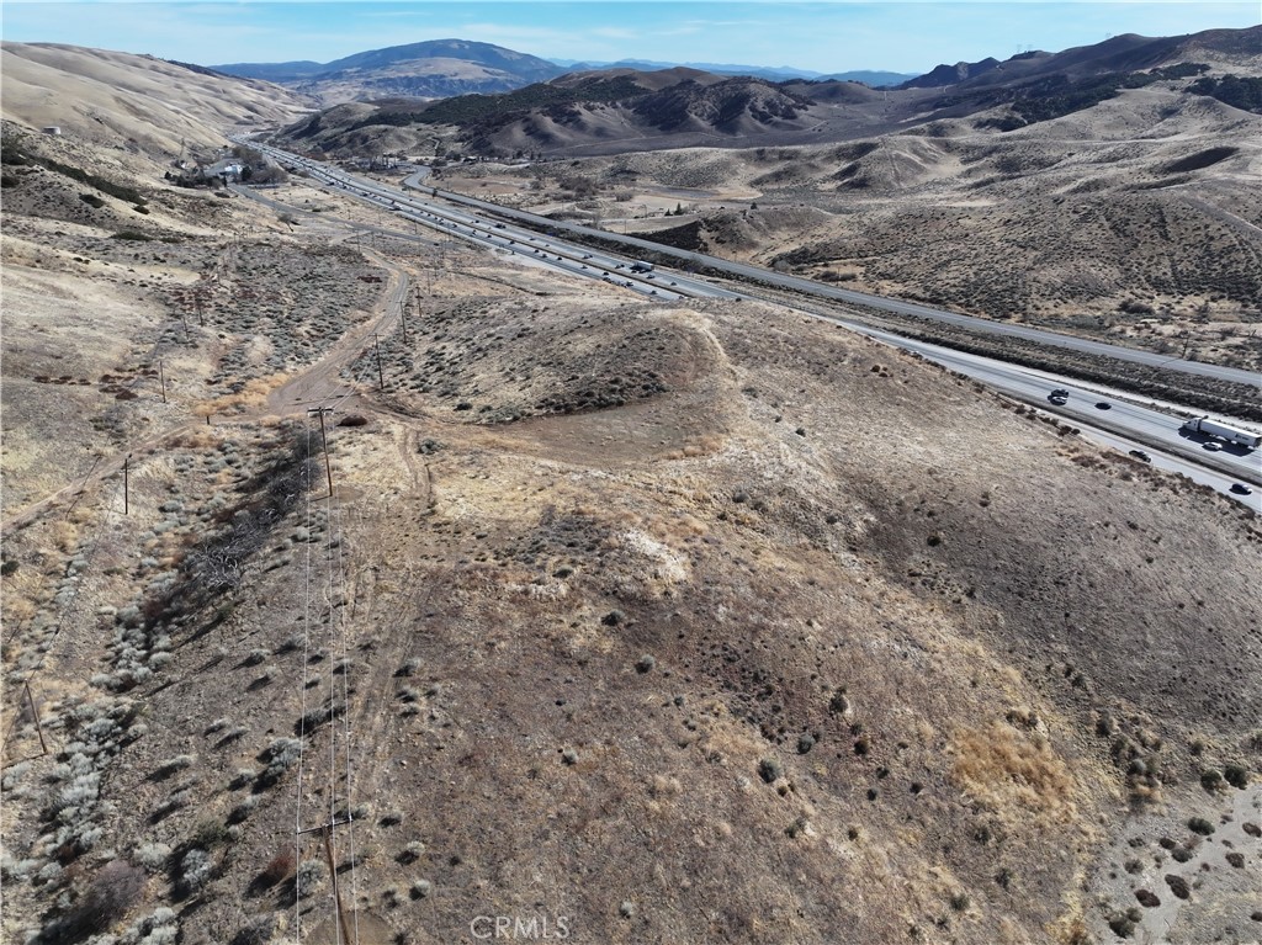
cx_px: 631
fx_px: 875
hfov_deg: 71.6
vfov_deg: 56.8
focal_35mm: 24
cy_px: 472
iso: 400
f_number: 2.8
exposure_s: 1/500
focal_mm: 12.29
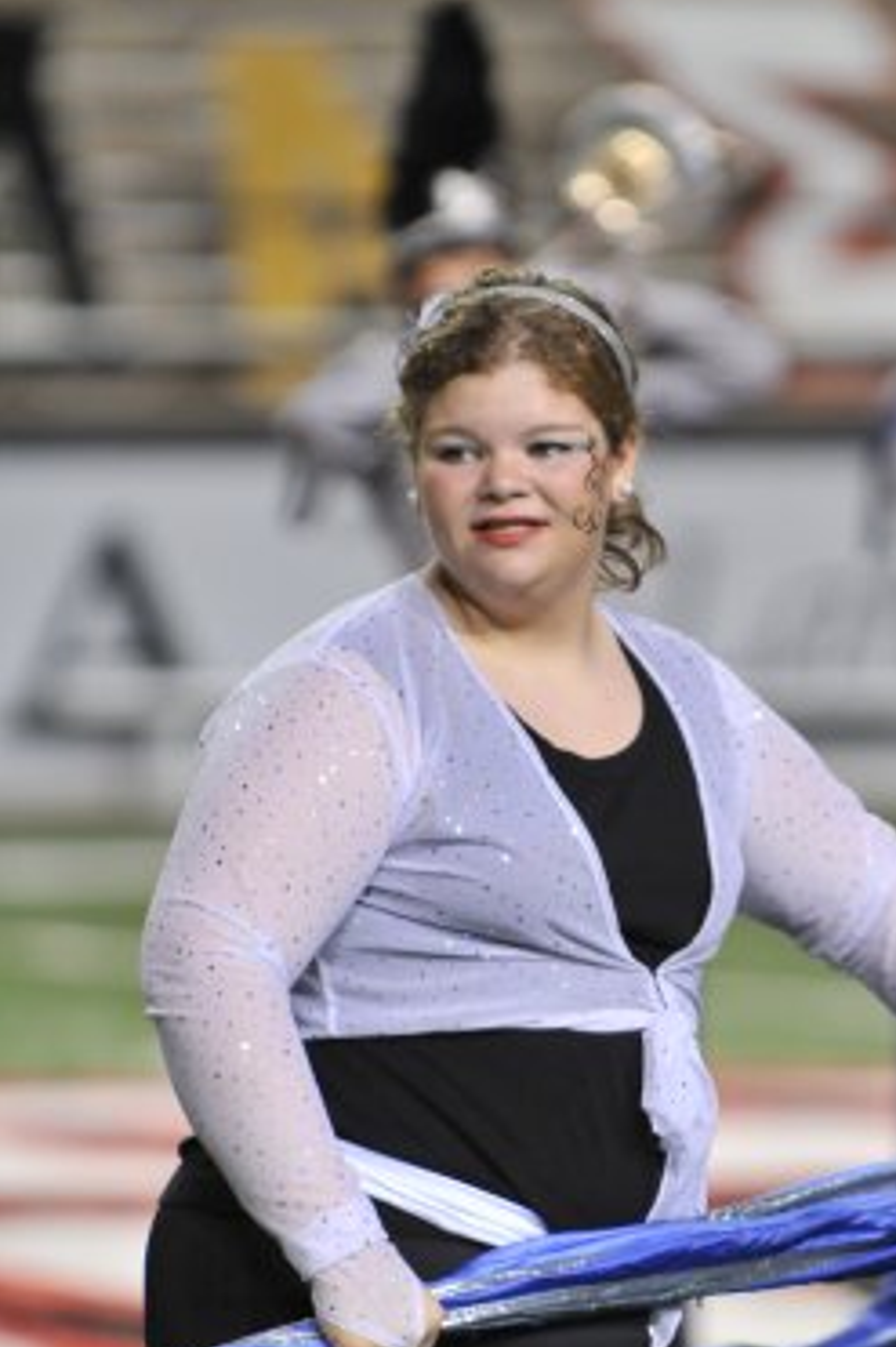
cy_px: 1006
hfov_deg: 2.8
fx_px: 18122
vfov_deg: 4.3
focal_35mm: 485
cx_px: 546
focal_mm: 200
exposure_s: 1/250
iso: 800
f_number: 2.8
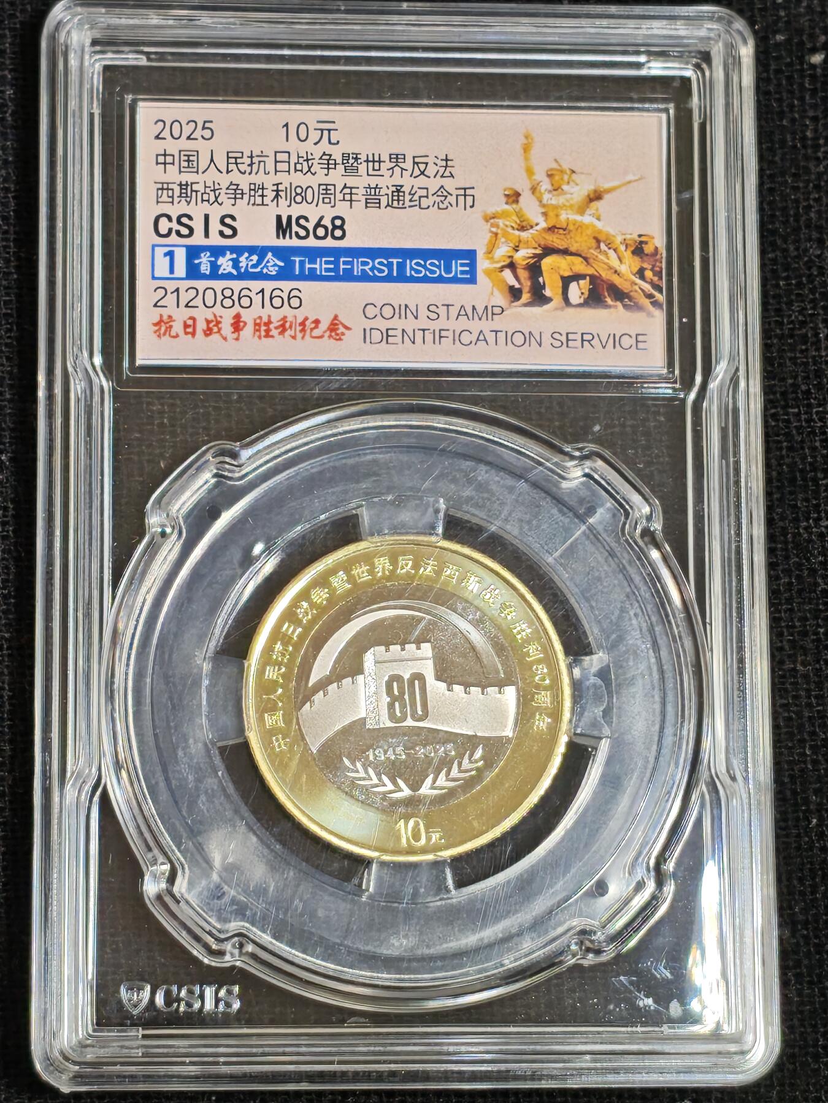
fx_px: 3444
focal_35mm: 108
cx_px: 414
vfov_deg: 18.2
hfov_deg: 13.7
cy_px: 552
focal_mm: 4.94
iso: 50
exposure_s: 1/1105
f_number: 1.5
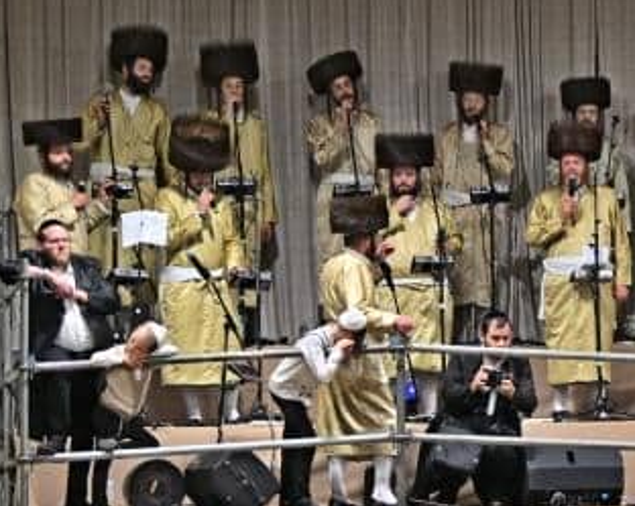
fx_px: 4750
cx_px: 904
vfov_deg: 6.1
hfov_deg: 7.5
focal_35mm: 253
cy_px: 229
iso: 640
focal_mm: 82
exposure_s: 1/250
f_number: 2.8
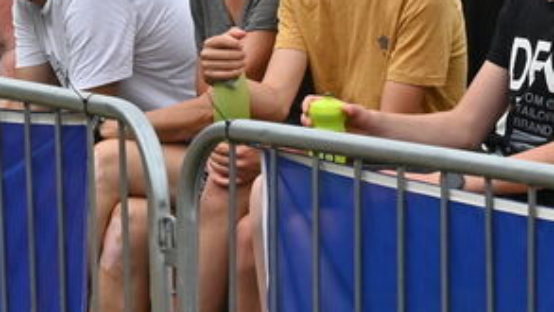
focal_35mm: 771
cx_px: -13
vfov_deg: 1.6
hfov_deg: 2.8
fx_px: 11329
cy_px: -268
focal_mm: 180
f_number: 13
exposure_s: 1/320
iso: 500
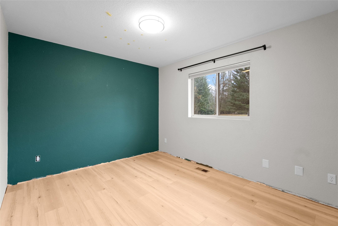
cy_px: 113
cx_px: 169
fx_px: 150
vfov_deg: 73.8
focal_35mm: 16
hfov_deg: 96.7
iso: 1600
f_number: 5.6
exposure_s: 1/20
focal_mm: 16
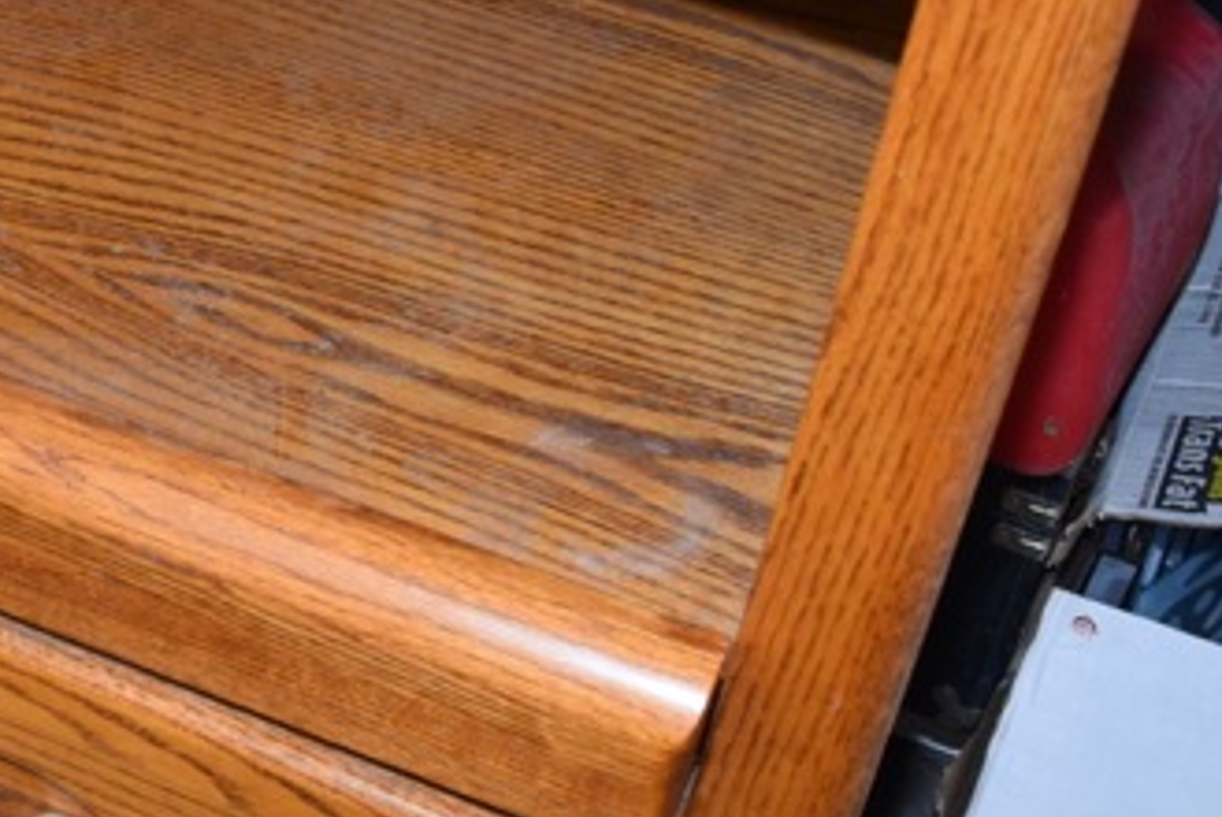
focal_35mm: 82
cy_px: 110
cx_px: -427
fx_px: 2786
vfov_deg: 16.5
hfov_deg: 21.9
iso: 800
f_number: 5
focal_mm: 18
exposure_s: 1/100
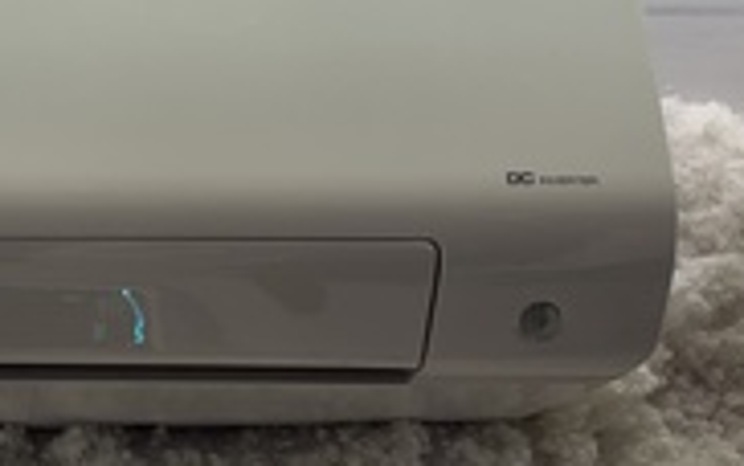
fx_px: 1359
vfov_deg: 19.3
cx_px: -45
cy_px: 106
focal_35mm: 67
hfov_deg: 28.2
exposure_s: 1/209
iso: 64
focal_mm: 6.76
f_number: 1.78
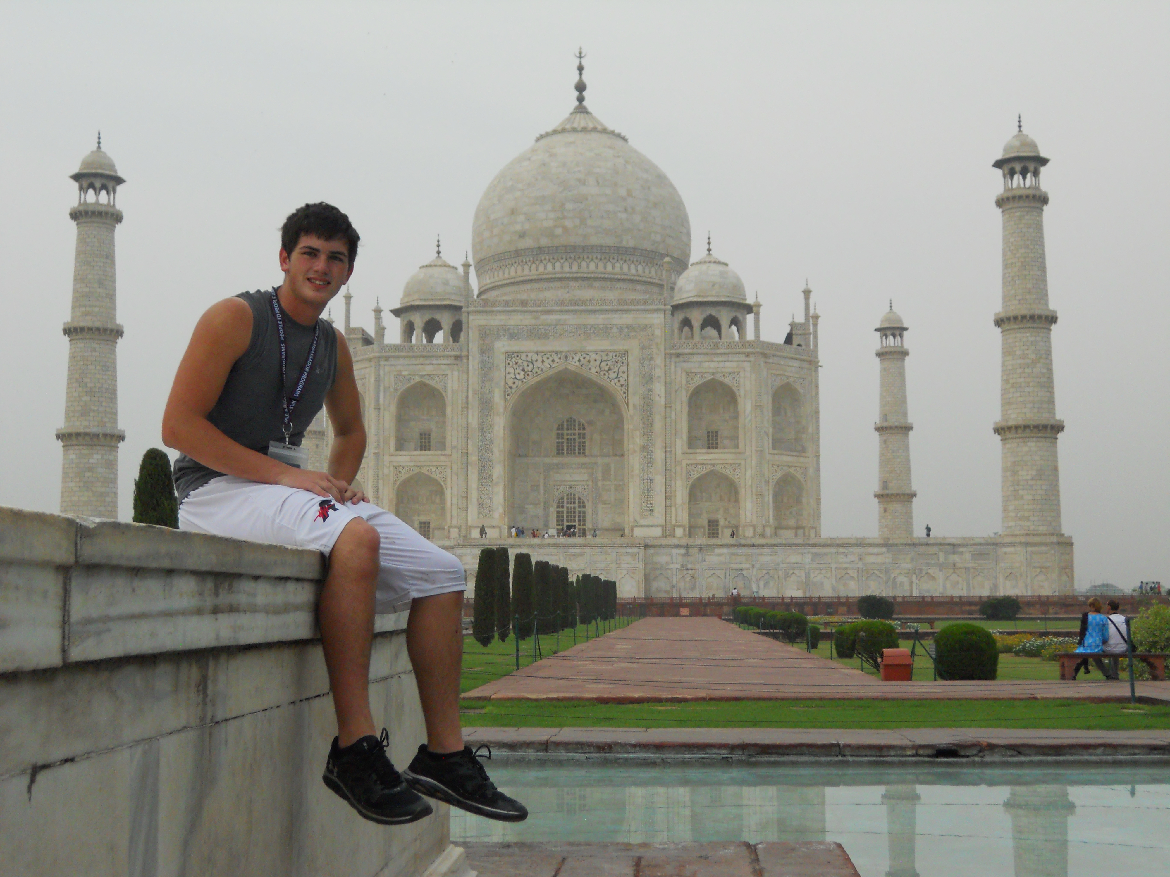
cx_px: 585
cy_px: 438
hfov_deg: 41.2
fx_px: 1555
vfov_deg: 31.5
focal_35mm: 46
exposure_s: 1/250
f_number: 3.4
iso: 320
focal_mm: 8.3
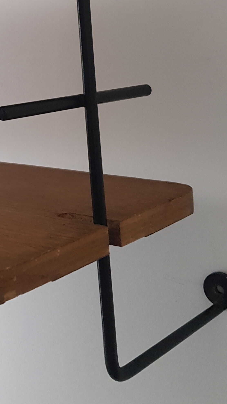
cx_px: 1
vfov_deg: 34.4
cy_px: 54
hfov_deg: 20.1
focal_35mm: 58
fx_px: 620
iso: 200
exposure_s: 1/33
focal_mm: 4.2
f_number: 1.7
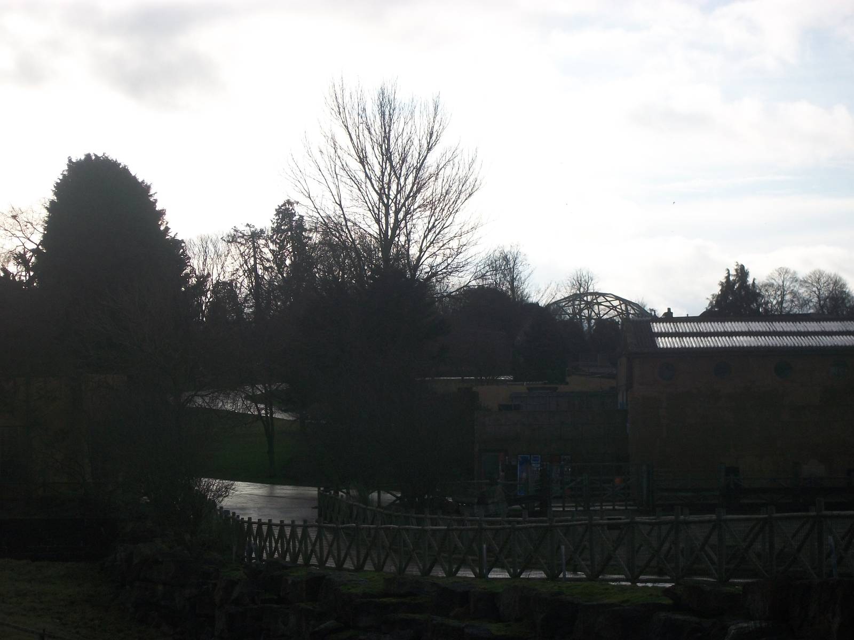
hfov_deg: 20.4
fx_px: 2368
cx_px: 427
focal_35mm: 96
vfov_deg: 15.4
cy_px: 320
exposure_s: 1/500
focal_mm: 17.1
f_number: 5.2
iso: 80
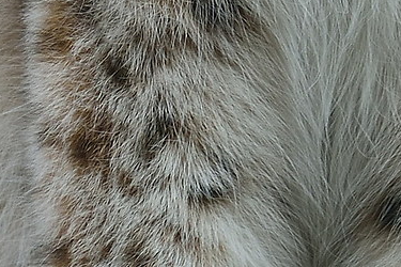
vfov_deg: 0.7
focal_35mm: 1920
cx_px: 300
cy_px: -373
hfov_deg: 1.1
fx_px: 21385
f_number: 5.6
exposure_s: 1/500
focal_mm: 300
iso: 800
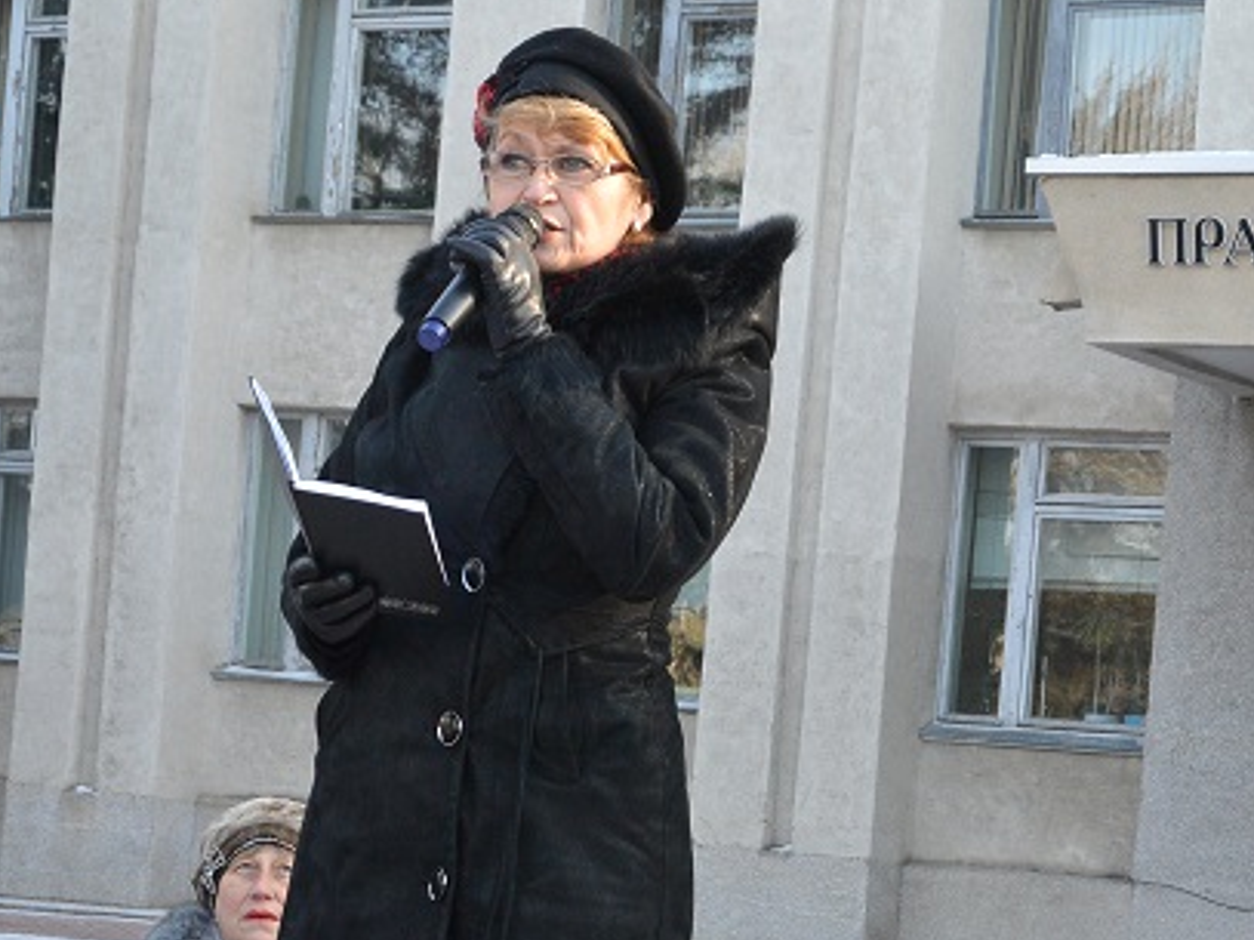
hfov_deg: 17.6
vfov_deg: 13.1
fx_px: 4056
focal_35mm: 112
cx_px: 635
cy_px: 817
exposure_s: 1/250
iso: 320
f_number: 5.6
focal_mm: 27.5
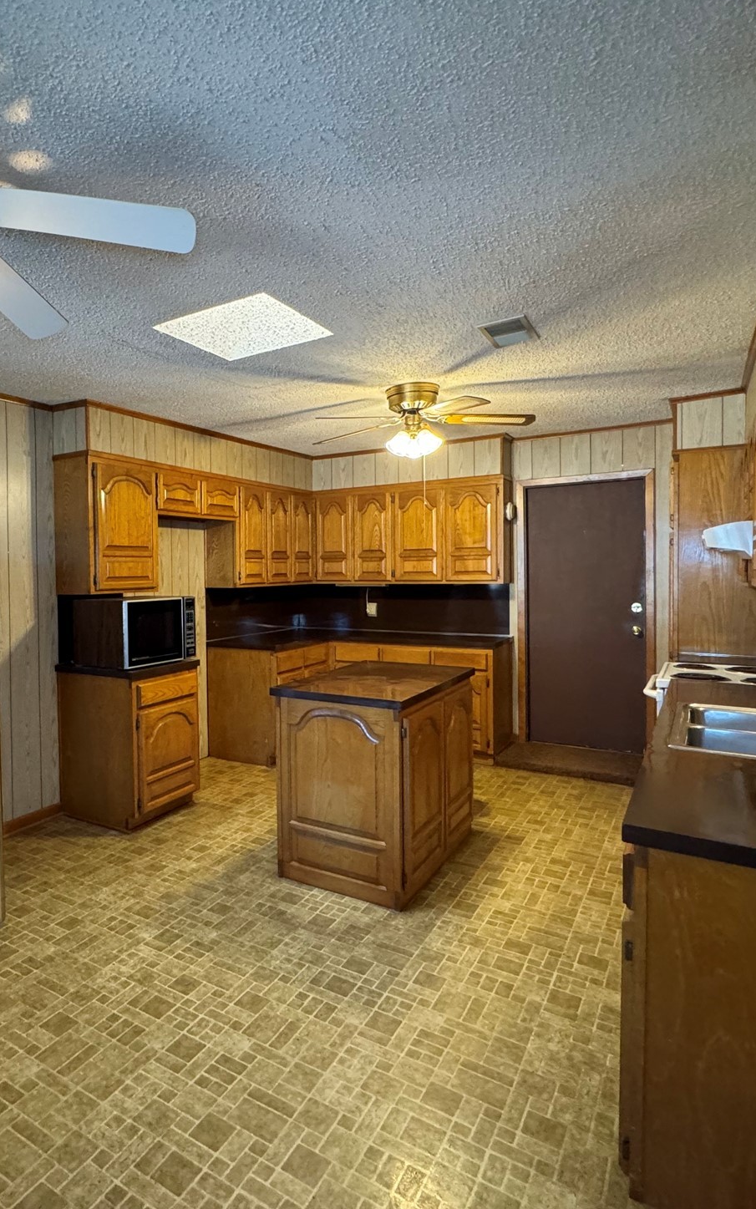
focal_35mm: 21
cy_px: 581
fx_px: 692
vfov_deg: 82.2
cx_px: 213
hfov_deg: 55.2
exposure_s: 1/60
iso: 500
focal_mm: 2.22
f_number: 2.2
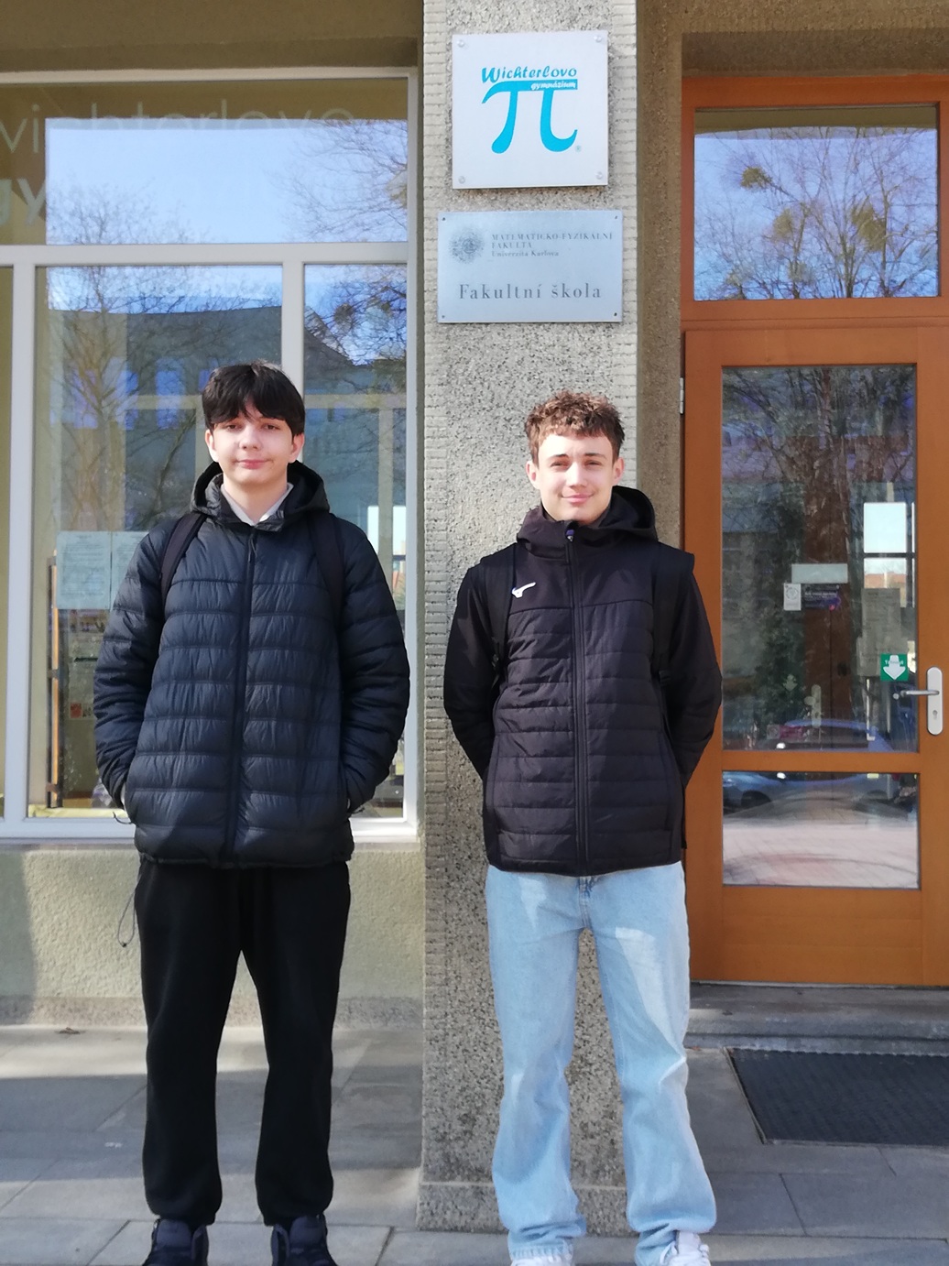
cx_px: 474
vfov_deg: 43.9
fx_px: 1572
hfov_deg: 33.6
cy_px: 633
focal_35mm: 43
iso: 50
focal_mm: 3.81
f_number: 2.2
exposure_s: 1/147
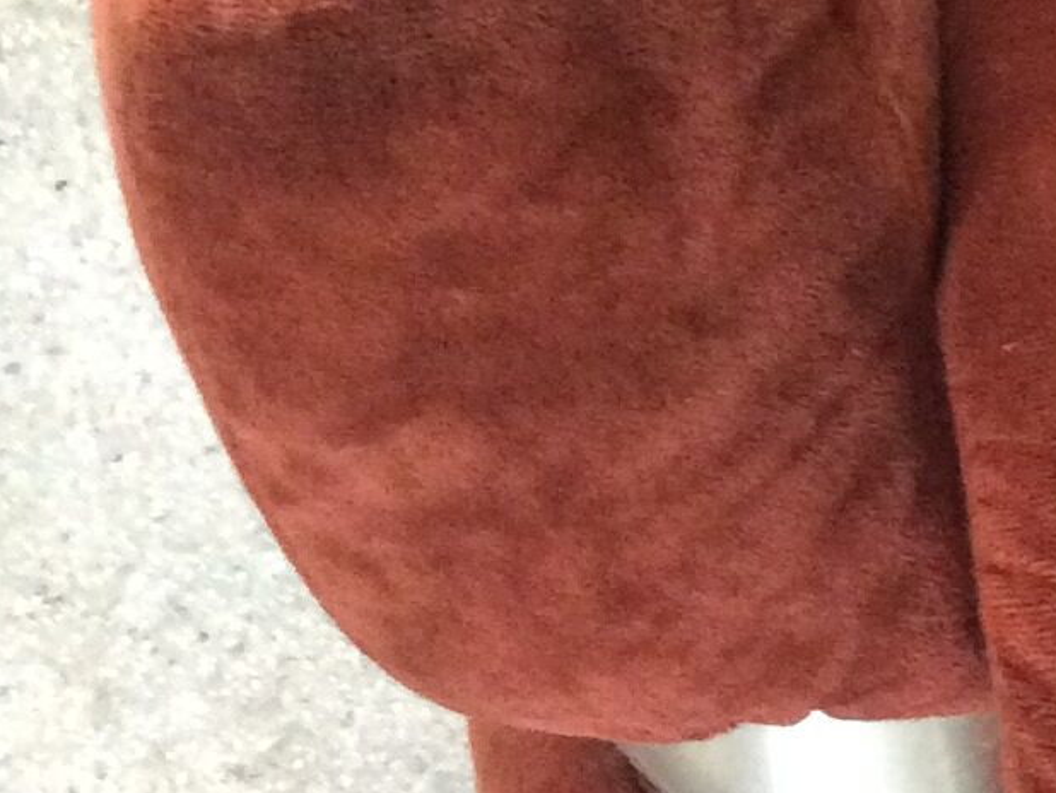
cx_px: 1980
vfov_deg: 10.9
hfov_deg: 13.1
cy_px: -68
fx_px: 4089
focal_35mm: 134
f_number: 2.4
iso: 320
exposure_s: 1/17
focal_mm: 3.3
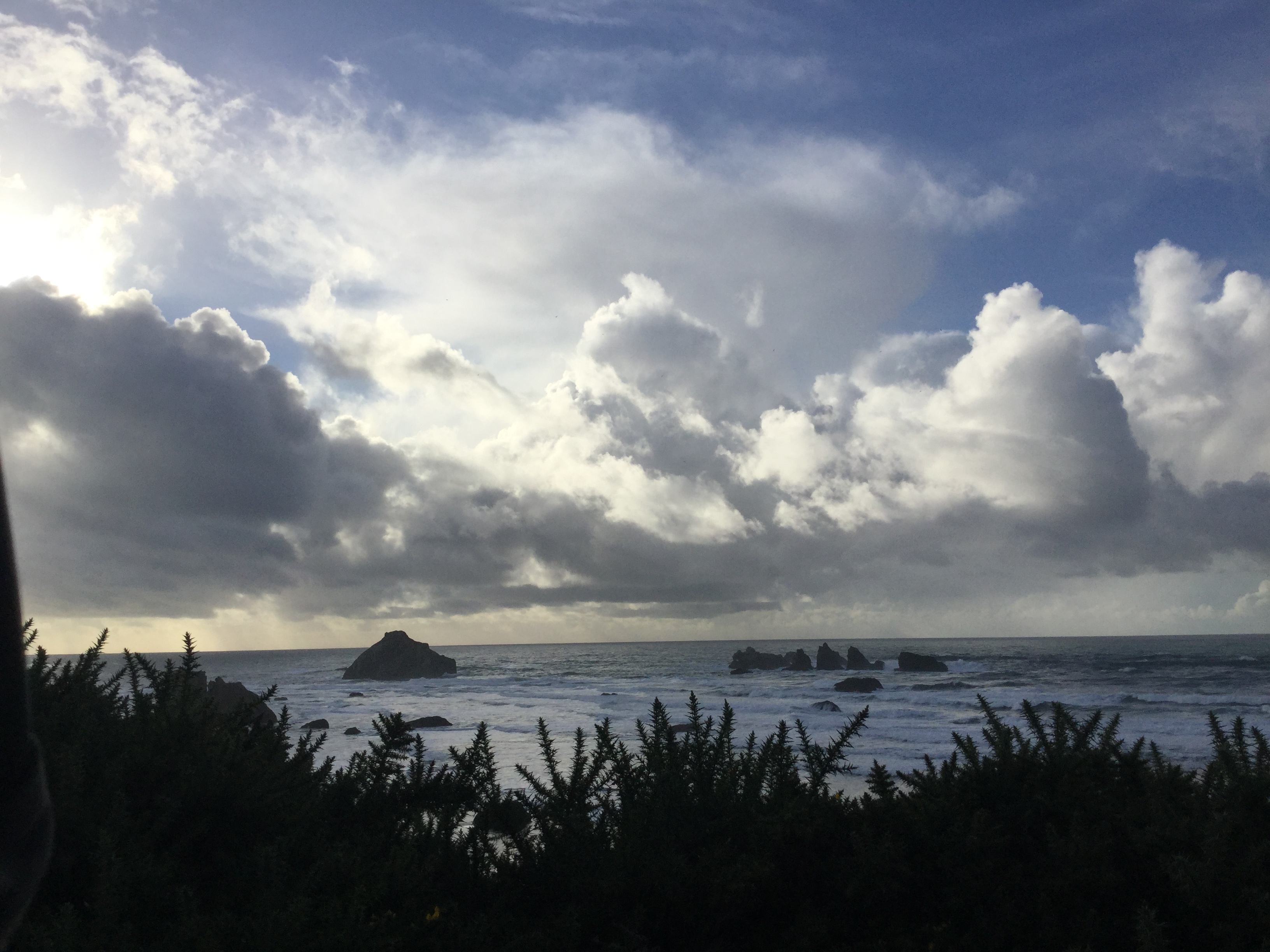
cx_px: 635
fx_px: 1137
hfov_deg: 58.4
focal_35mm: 31
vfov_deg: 45.4
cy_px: 476
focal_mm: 3.3
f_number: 2.4
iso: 25
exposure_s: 1/4082
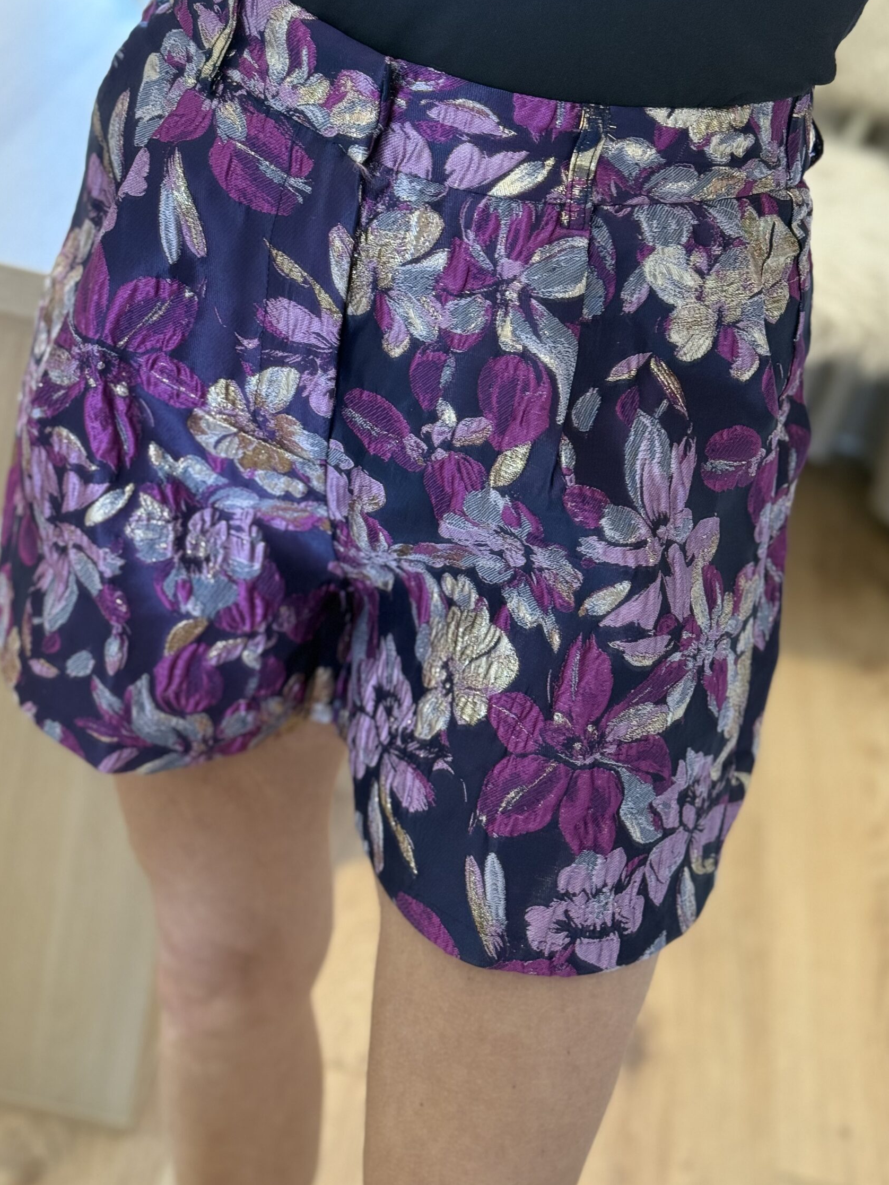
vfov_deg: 34.9
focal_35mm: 55
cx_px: 414
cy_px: 528
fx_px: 1883
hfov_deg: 26.6
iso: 320
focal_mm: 6.76
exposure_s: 1/33
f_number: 1.78
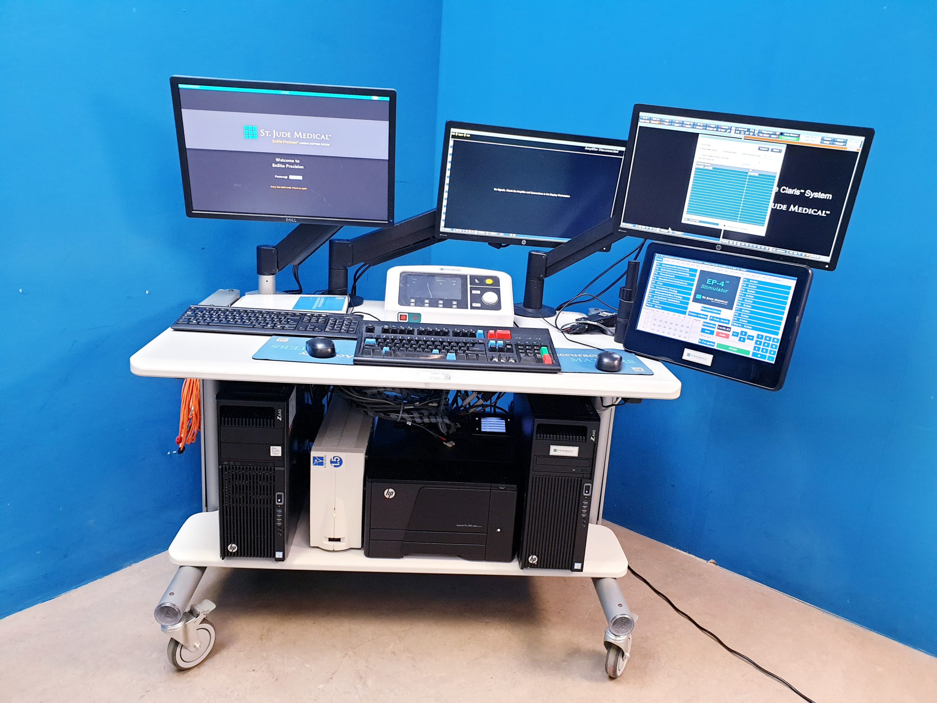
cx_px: 468
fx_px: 704
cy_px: 352
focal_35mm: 26
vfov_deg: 53.1
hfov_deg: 67.3
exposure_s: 1/33
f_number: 2.4
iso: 250
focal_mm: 4.3
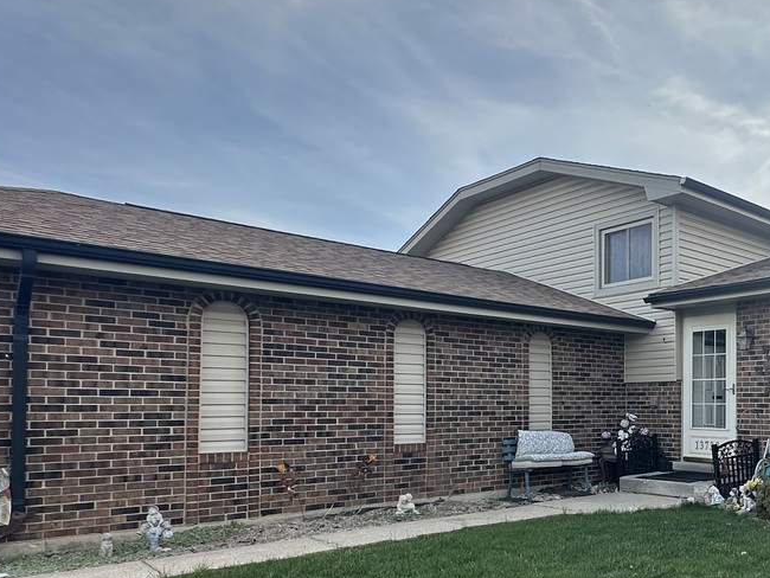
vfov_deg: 44.7
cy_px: 396
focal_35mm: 31
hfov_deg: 53.2
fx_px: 690
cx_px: 648
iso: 40
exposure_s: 1/548
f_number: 2.2
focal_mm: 2.22
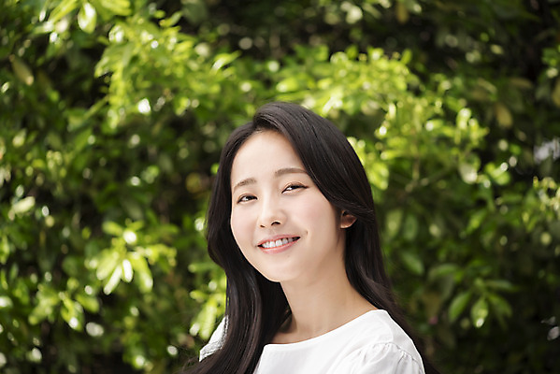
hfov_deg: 19.4
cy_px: 187
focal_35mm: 105
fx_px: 1634
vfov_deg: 13.1
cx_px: 280
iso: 100
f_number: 4
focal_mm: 105
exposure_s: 1/400
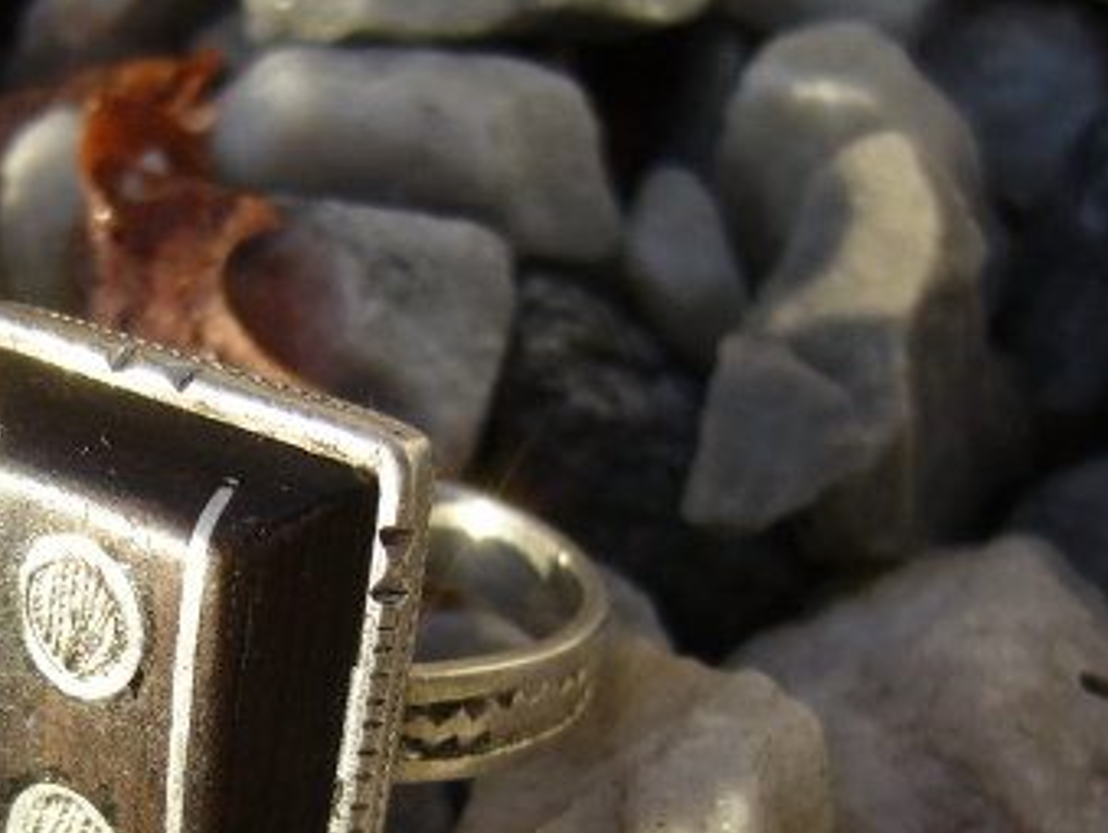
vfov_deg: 21.8
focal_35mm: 66
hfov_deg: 28.8
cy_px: 728
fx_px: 2115
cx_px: 248
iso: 80
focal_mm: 5.8
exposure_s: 1/500
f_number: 2.8
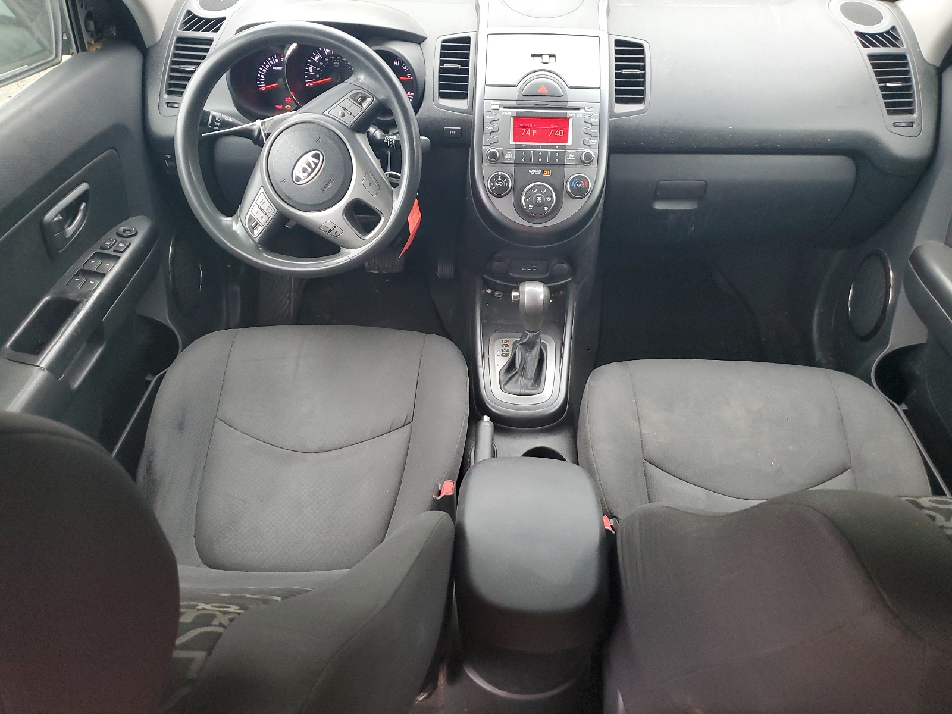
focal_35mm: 26
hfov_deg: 67.3
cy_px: 357
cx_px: 476
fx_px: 715
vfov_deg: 53.1
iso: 217
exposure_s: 1/60.2
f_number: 1.5
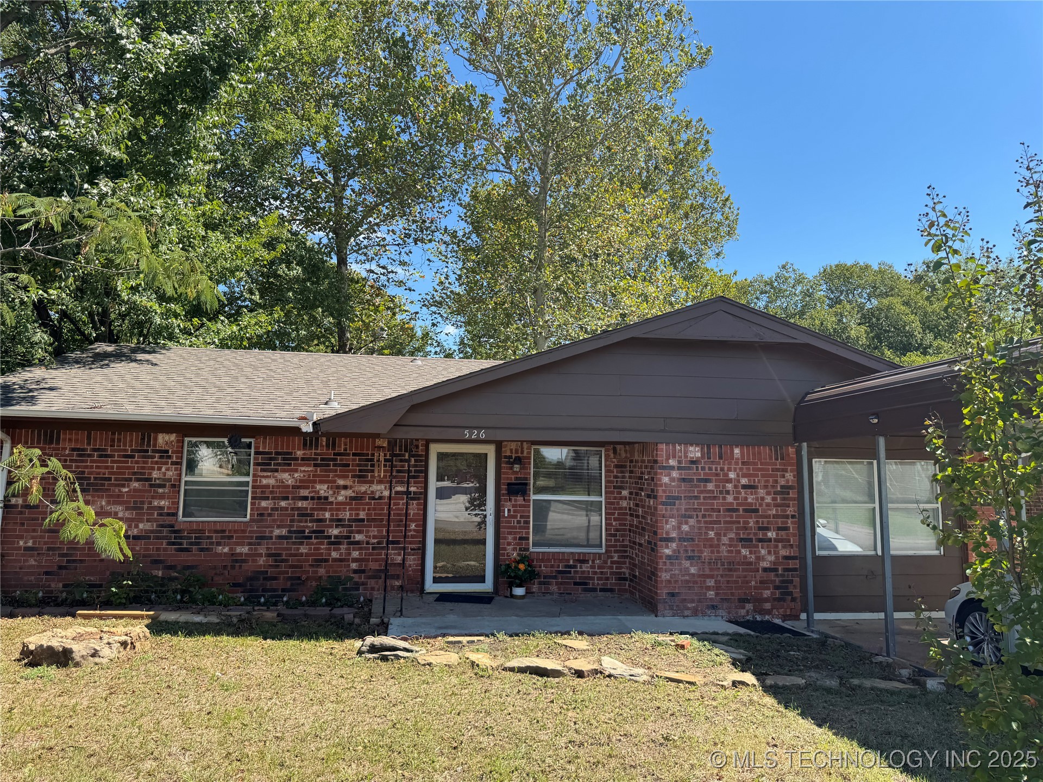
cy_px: 391
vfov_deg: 56.8
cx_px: 522
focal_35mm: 24
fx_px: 723
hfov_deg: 71.6
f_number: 1.78
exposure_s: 1/1980
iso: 80
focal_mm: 6.76
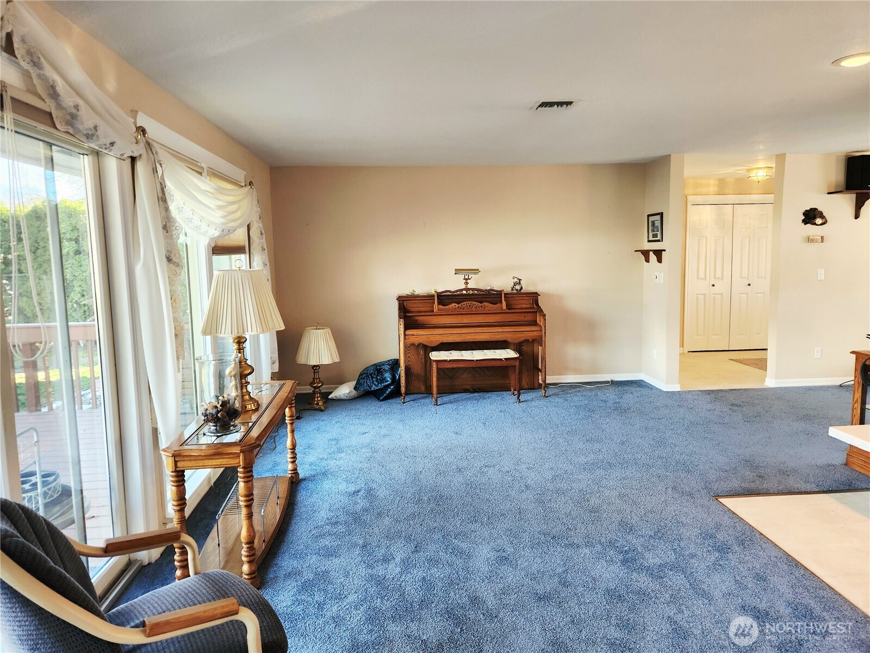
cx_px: 435
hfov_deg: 73.9
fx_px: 578
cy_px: 326
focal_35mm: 23
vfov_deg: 58.9
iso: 160
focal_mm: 5.4
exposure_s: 1/120
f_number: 1.8
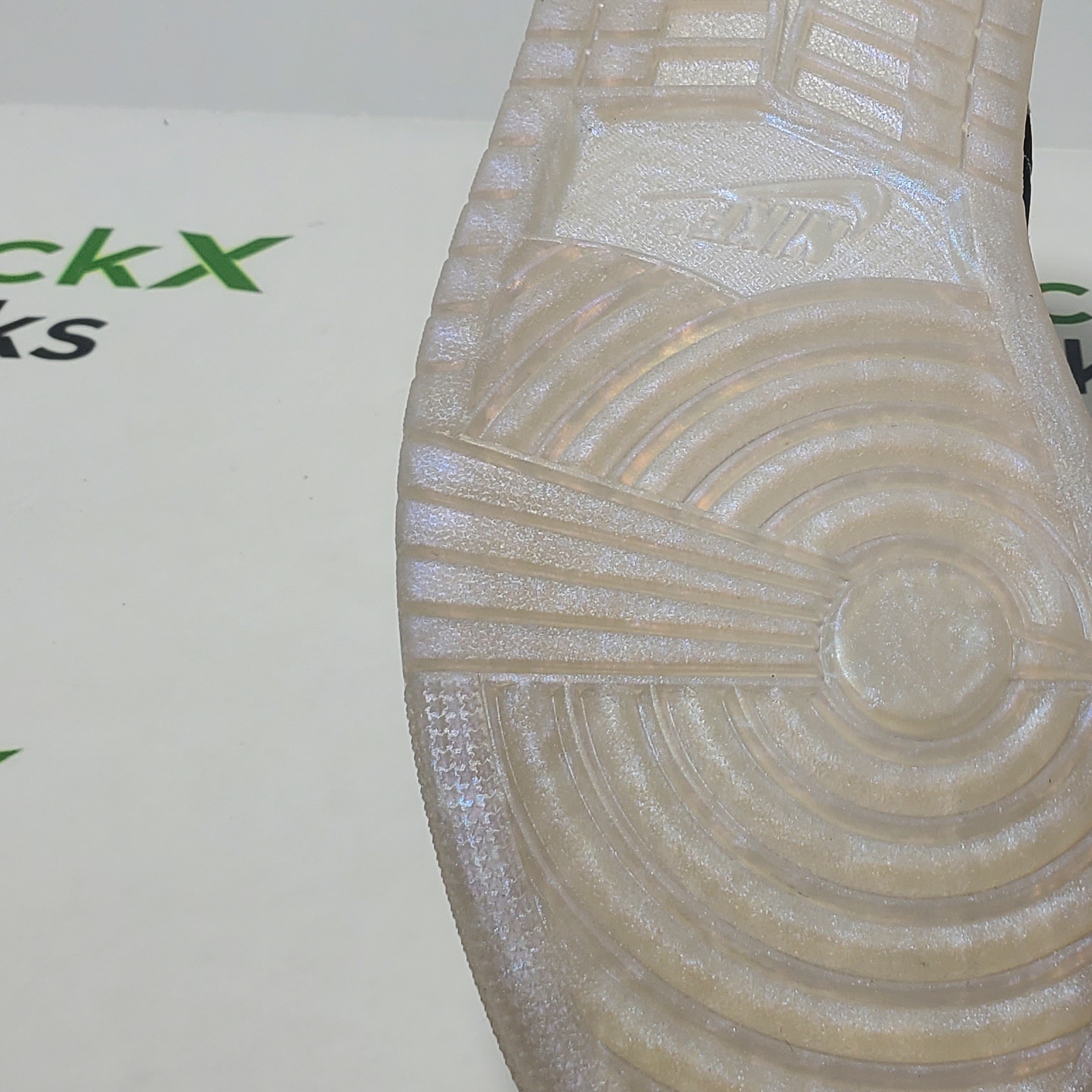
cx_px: 1184
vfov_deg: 28.4
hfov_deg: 26.5
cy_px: 364
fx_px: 2141
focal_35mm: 60
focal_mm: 4.3
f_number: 2.4
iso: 50
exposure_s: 1/342
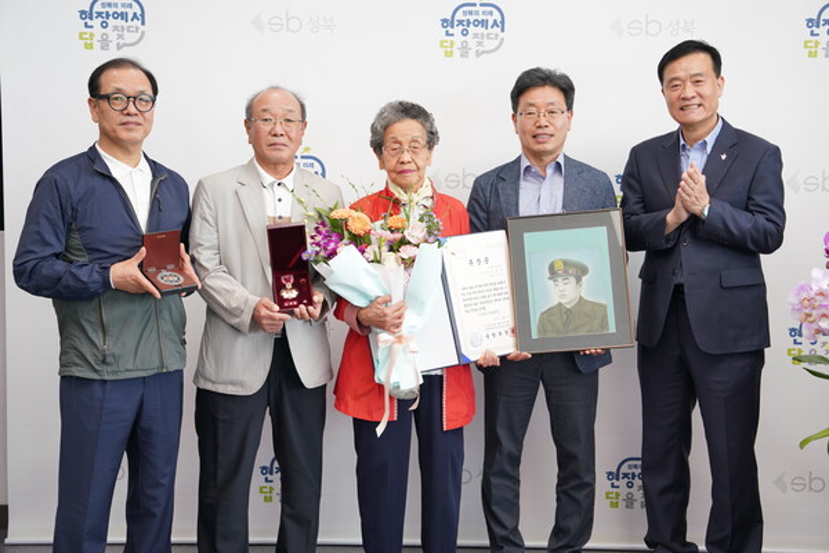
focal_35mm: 57
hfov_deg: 35.1
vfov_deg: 23.8
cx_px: 414
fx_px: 1312
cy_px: 276
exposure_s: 1/160
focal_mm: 57
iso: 1250
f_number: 5
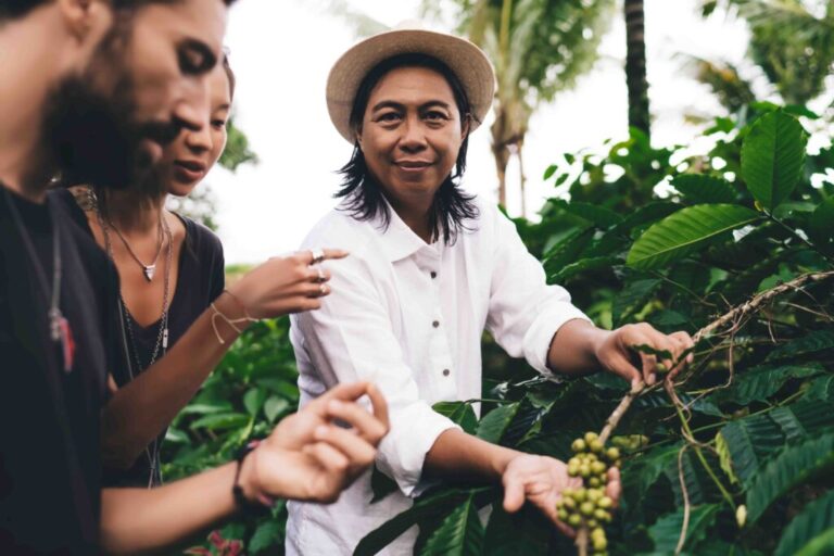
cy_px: 278
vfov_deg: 37.9
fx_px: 811
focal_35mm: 35
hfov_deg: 54.4
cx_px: 417
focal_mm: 35
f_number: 2.5
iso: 100
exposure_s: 1/200
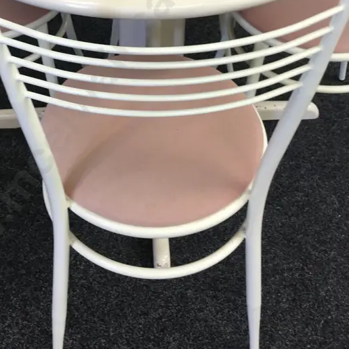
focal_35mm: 51
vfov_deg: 31.7
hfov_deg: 33.3
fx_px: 582
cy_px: 31
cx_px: 138
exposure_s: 1/17
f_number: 2.2
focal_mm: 4.15
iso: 32
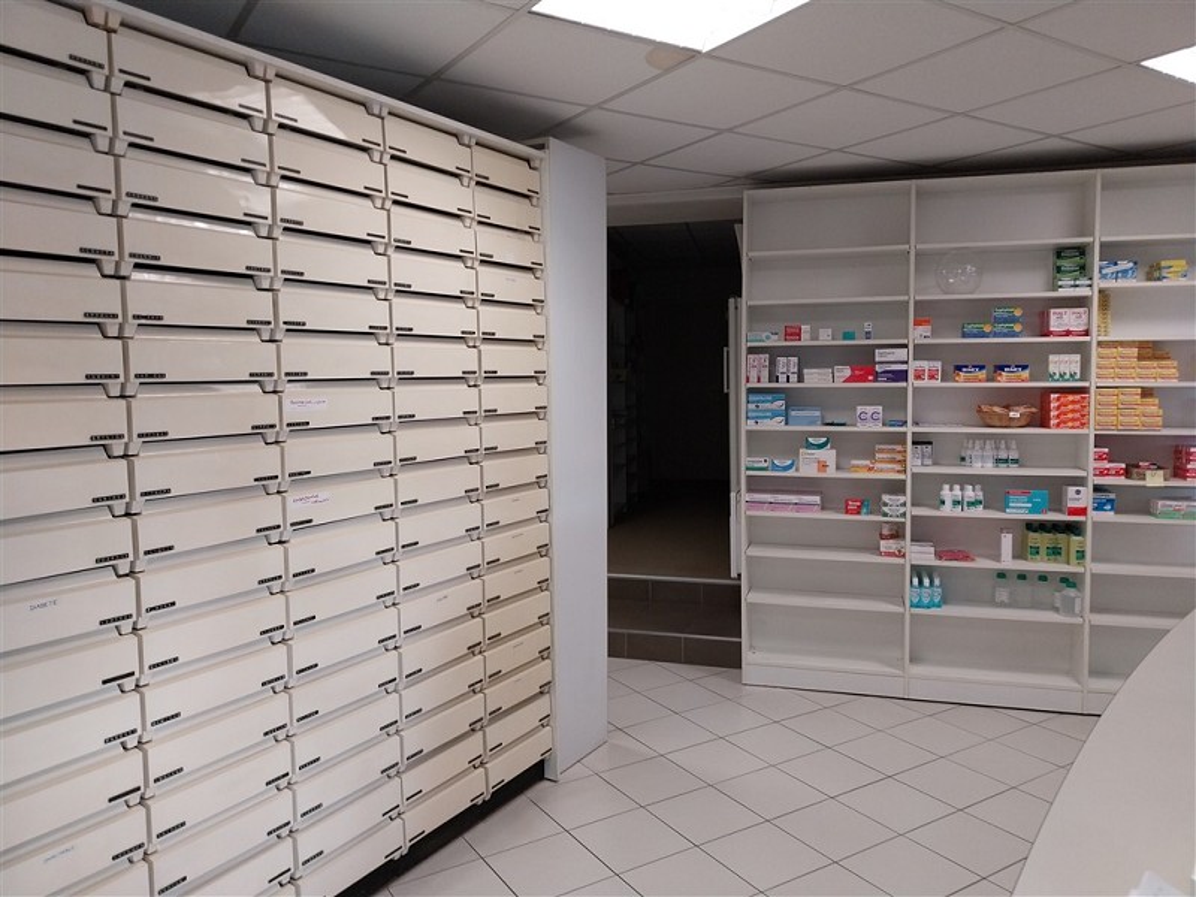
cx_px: 598
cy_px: 448
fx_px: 898
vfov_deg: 53.1
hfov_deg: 67.3
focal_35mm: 26
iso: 80
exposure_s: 1/50
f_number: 1.8
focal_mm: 4
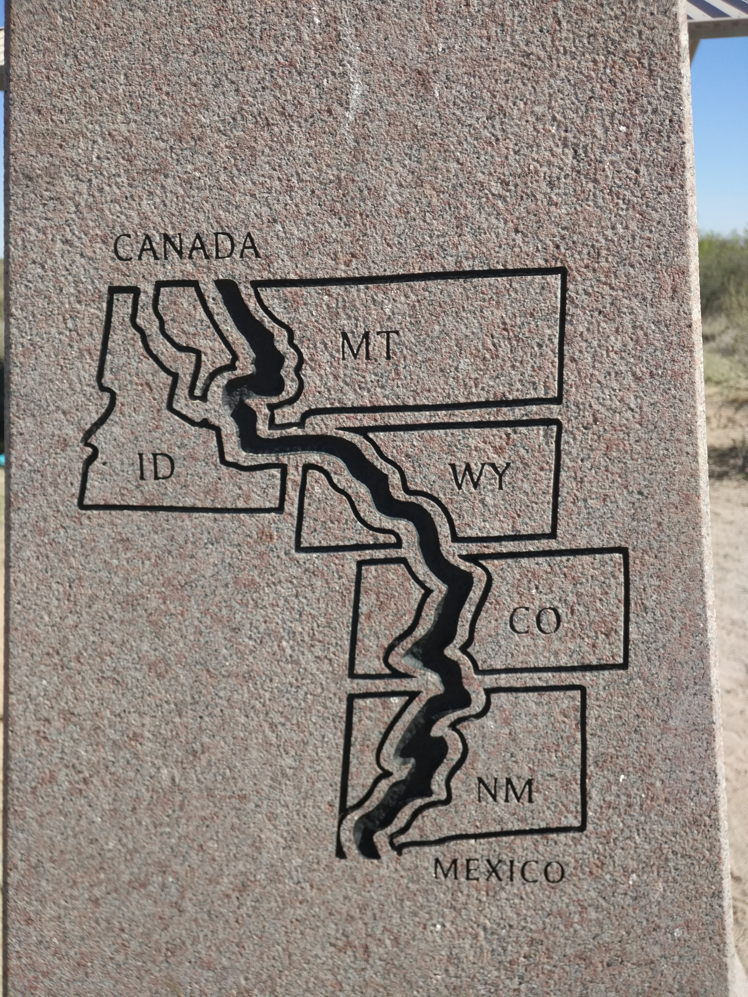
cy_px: 498
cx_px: 374
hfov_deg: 46.8
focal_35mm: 30
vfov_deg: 60.0
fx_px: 864
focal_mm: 4.12
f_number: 2
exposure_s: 1/1170
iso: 100
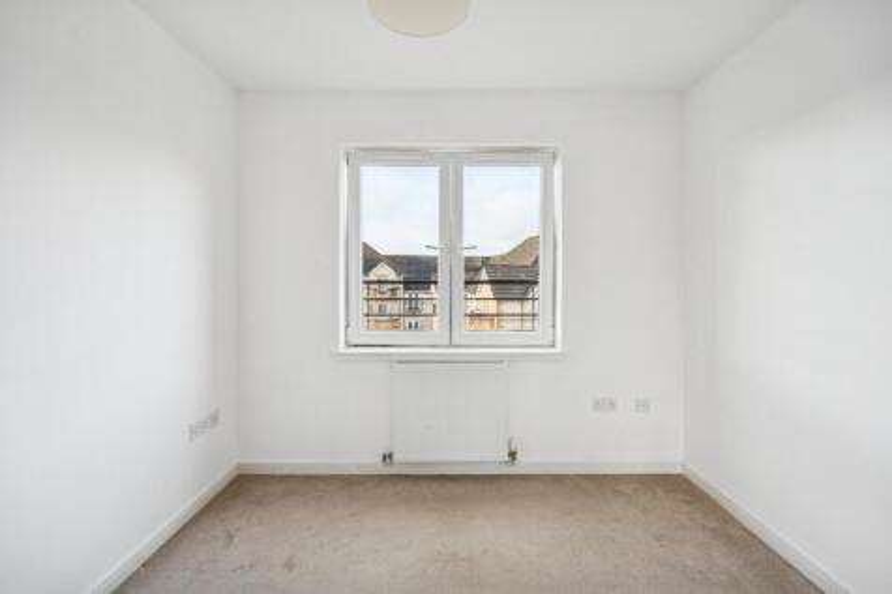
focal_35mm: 16
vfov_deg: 73.7
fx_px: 396
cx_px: 446
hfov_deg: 96.8
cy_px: 297
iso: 250
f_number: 4
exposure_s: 1/60
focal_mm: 16
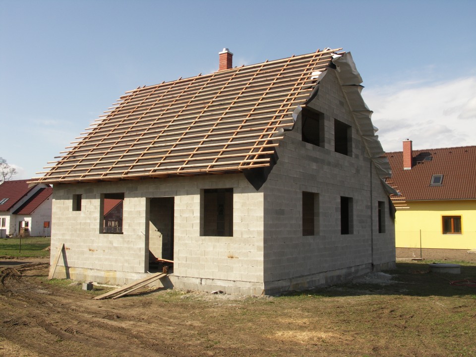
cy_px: 178
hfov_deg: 55.4
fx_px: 454
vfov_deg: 42.9
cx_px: 238
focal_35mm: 33
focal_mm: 8.6
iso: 100
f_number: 6.3
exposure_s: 1/400
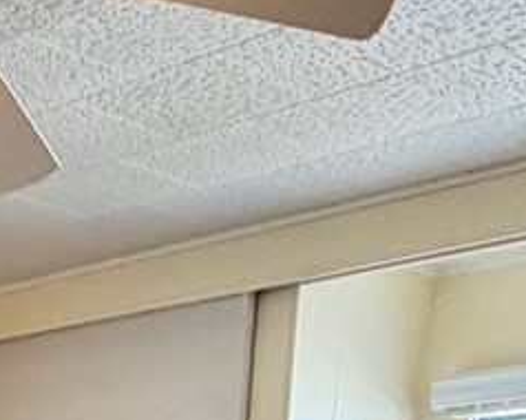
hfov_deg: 19.8
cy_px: 1107
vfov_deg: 12.1
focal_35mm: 92
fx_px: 1431
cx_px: -75
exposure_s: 1/60
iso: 160
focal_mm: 2.22
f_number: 2.2
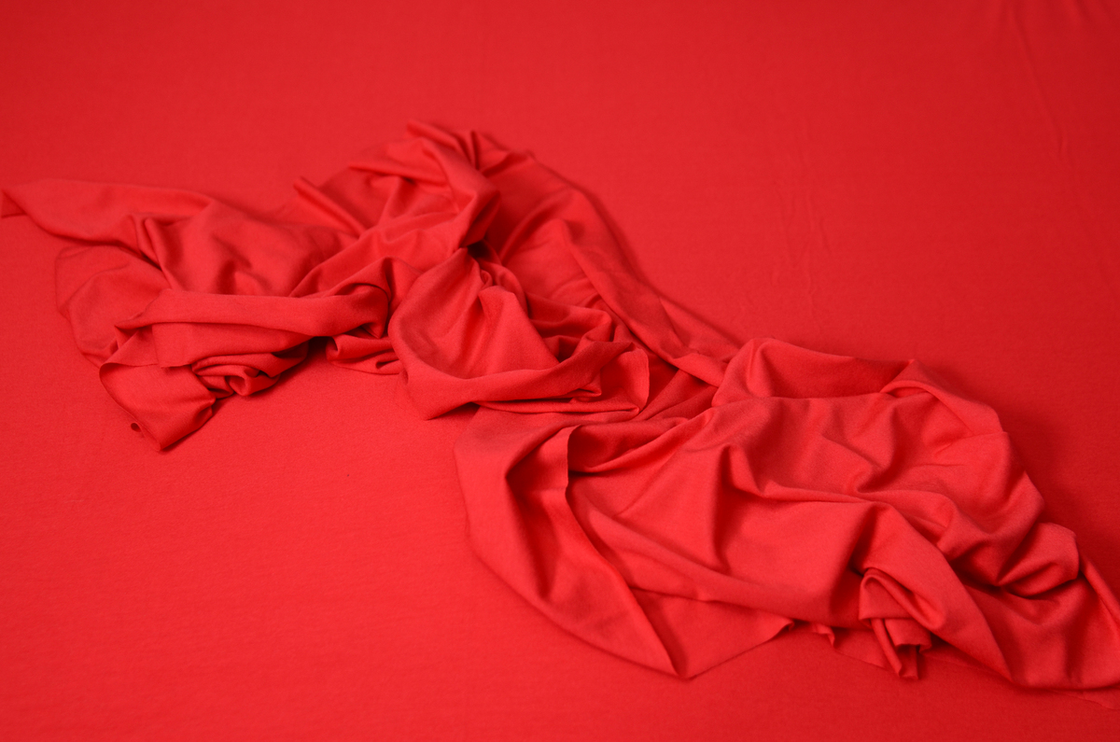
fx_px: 1490
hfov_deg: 41.2
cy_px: 371
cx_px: 560
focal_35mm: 48
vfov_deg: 28.0
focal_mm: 32
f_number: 4
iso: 200
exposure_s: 1/100
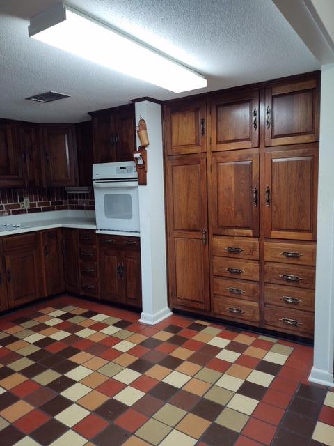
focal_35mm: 27
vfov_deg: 65.3
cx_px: 167
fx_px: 347
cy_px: 223
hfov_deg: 51.4
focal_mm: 4.75
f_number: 1.7
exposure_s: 1/50
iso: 128
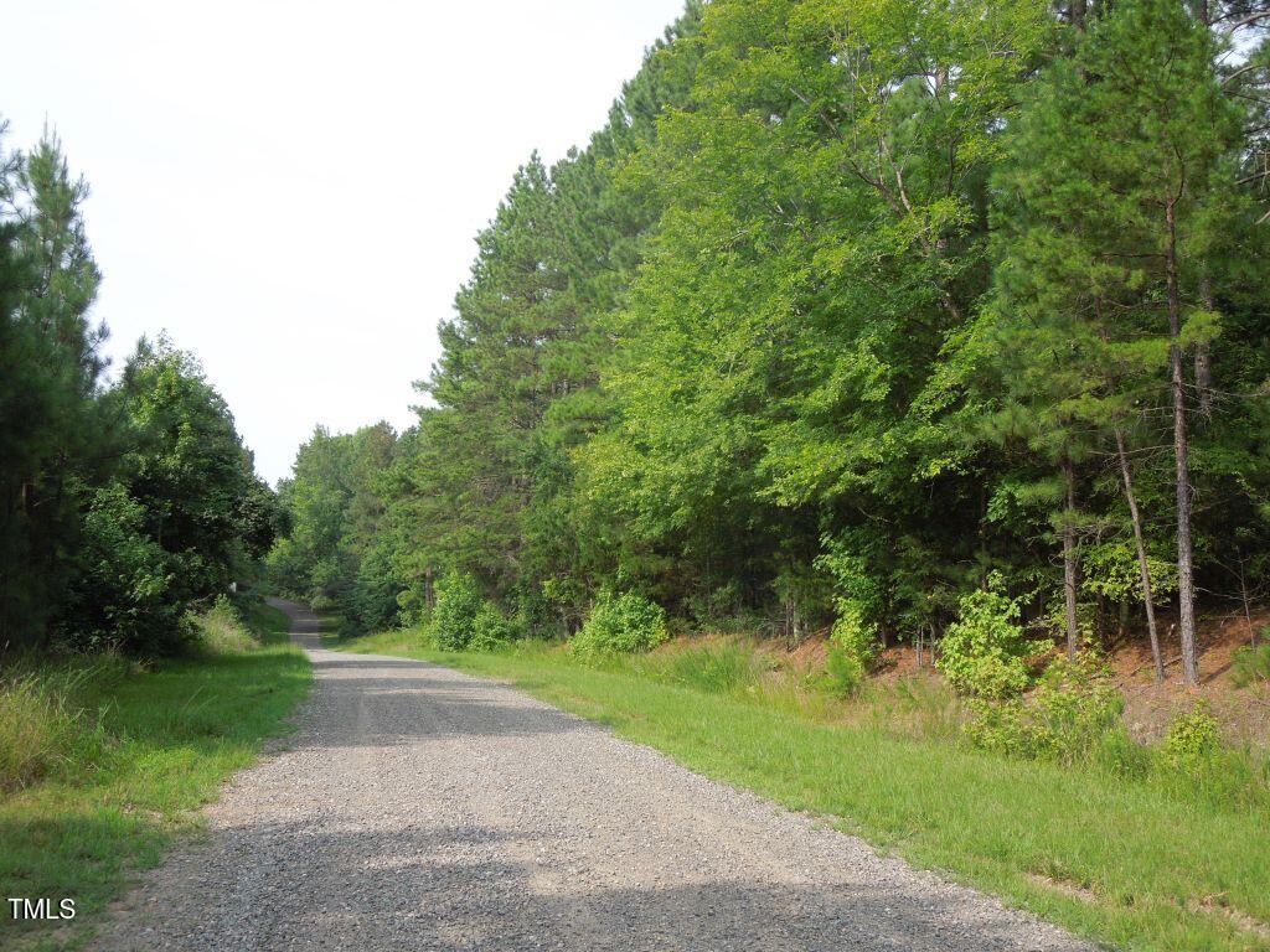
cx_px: 635
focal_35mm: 35
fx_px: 1284
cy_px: 476
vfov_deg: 40.7
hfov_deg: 52.6
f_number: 3.7
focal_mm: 6.3
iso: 100
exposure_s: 1/400
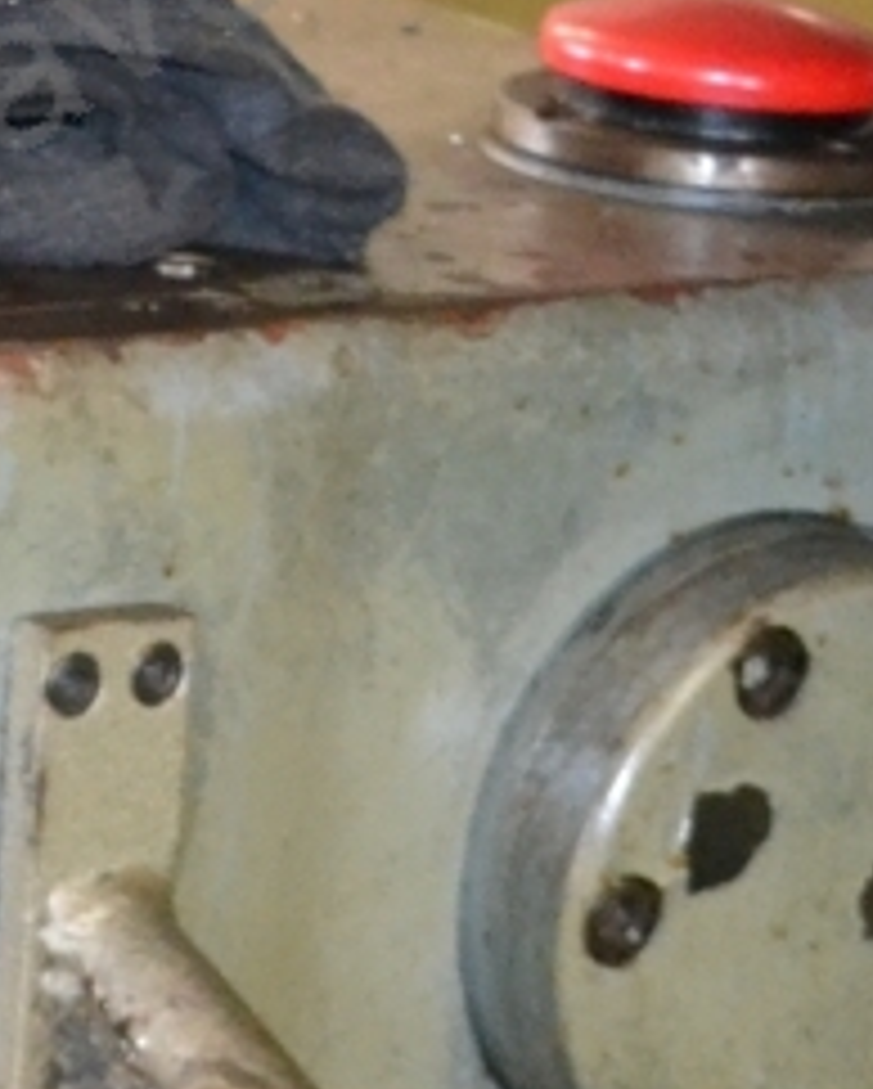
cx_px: 135
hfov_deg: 8.3
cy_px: 2333
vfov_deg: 9.5
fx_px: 6000
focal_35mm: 186
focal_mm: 20
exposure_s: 1/60
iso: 2500
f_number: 3.8
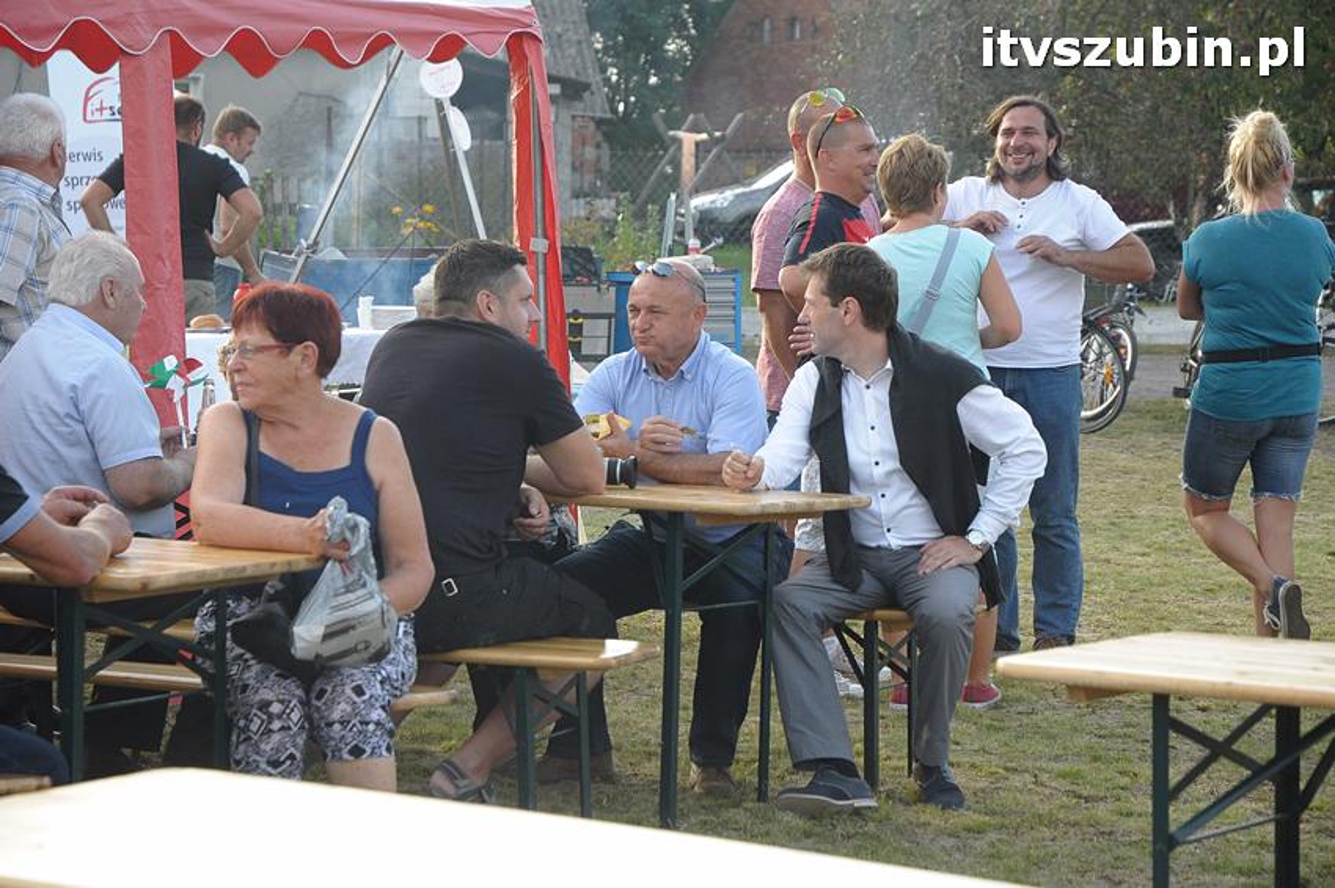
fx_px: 3890
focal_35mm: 105
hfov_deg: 19.5
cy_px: 444
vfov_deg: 13.0
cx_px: 668
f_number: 5.6
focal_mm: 70
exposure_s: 1/500
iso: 800
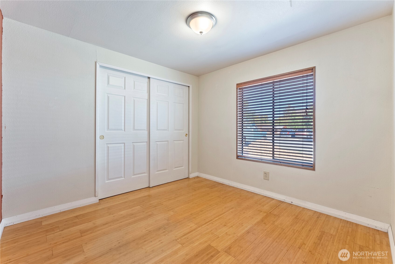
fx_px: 166
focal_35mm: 15
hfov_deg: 100.0
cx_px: 198
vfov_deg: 77.0
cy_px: 132
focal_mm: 15.1
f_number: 6.3
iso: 400
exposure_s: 1/5
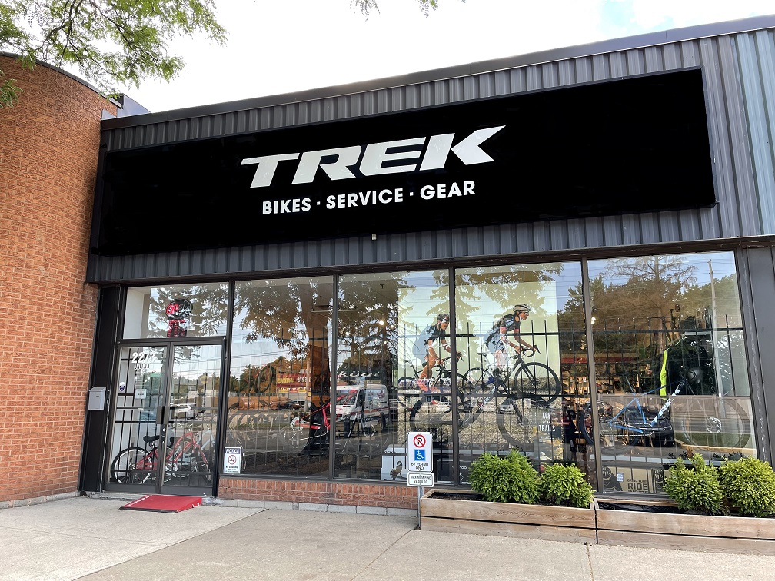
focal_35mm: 26
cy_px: 290
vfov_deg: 53.1
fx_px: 582
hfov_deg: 67.3
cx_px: 388
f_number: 1.6
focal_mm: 4.2
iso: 32
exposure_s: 1/218
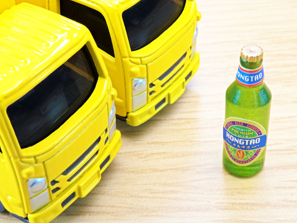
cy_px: 110
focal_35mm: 66
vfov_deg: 22.3
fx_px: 566
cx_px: 168
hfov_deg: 29.4
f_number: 40
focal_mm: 60
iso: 800
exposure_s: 4
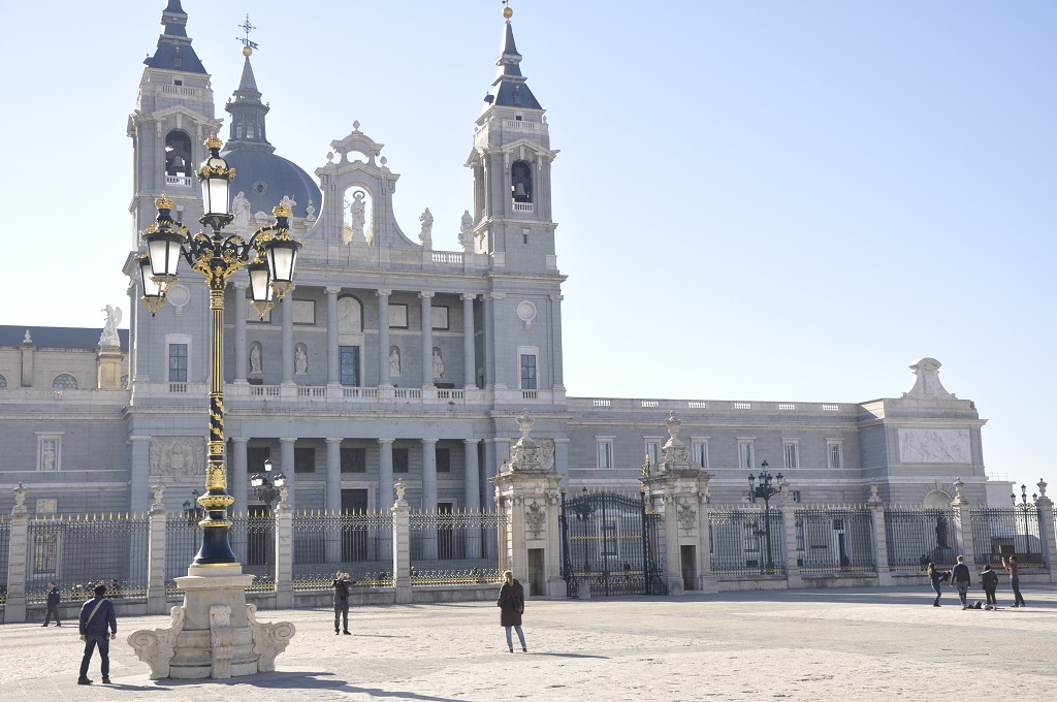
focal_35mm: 48
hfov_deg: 41.2
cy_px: 351
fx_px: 1408
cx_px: 528
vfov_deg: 28.0
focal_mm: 32
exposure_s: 1/320
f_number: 9
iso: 200
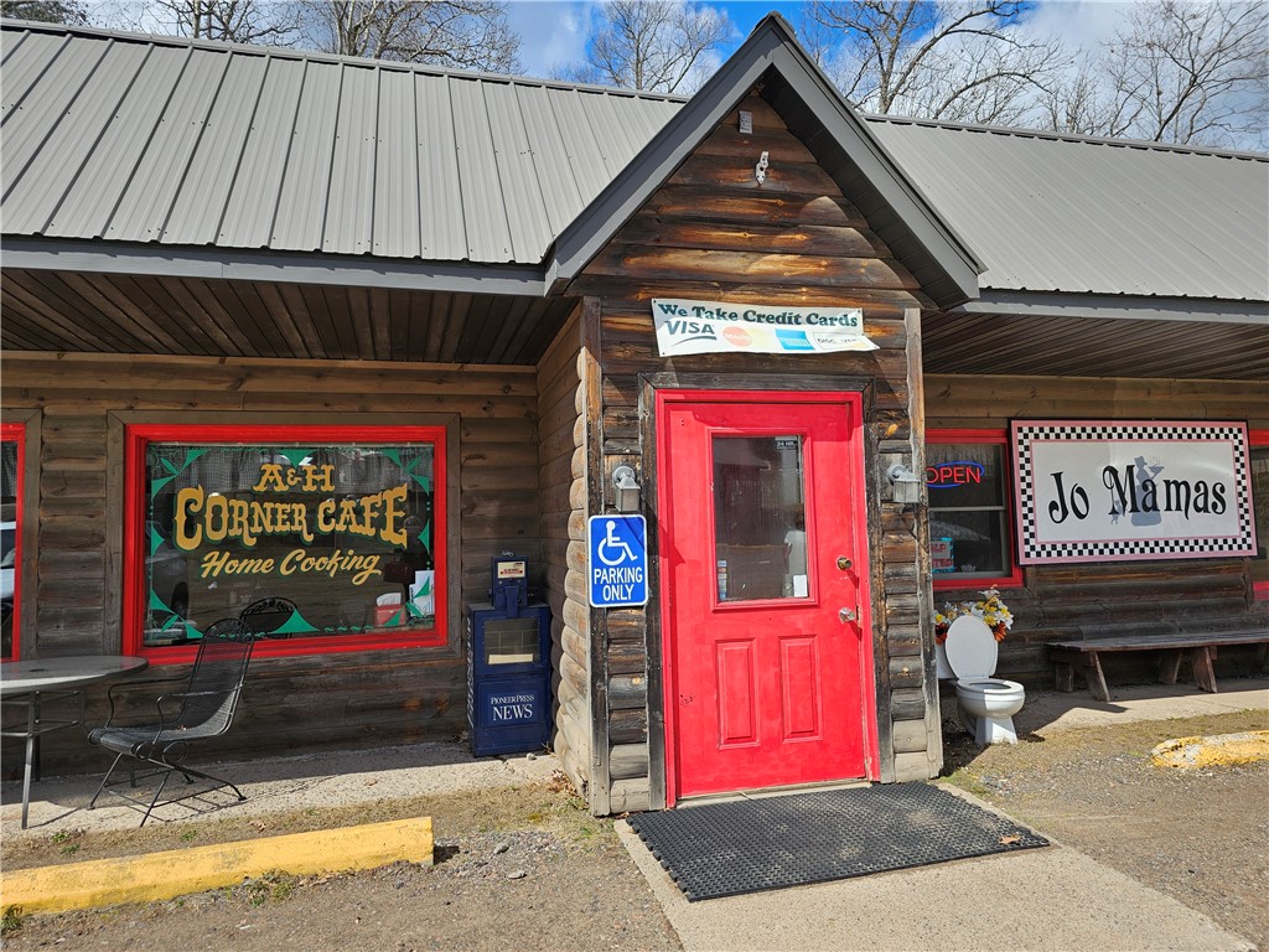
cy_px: 476
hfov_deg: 73.9
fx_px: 843
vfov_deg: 58.9
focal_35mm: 23
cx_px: 634
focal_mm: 6.3
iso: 10
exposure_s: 1/624
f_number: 1.7
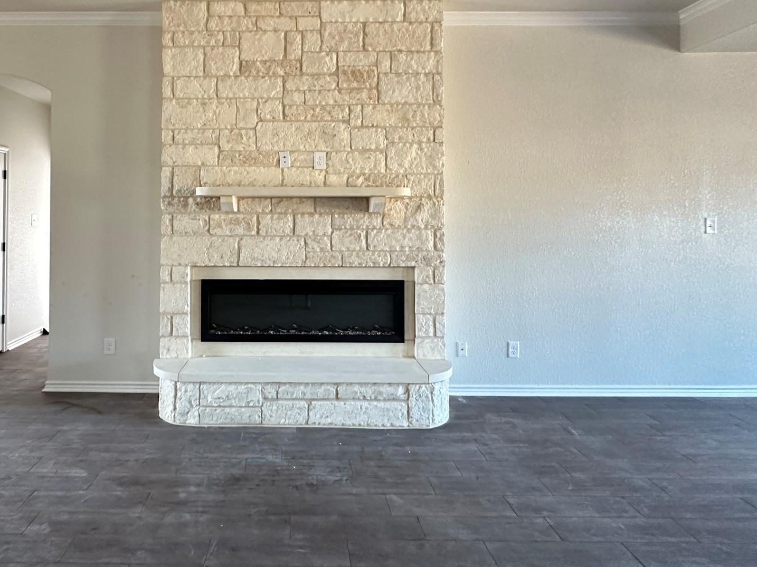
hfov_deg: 80.5
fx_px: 437
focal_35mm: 20
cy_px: 207
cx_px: 292
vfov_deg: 64.8
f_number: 2.2
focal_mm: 2.22
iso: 400
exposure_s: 1/60
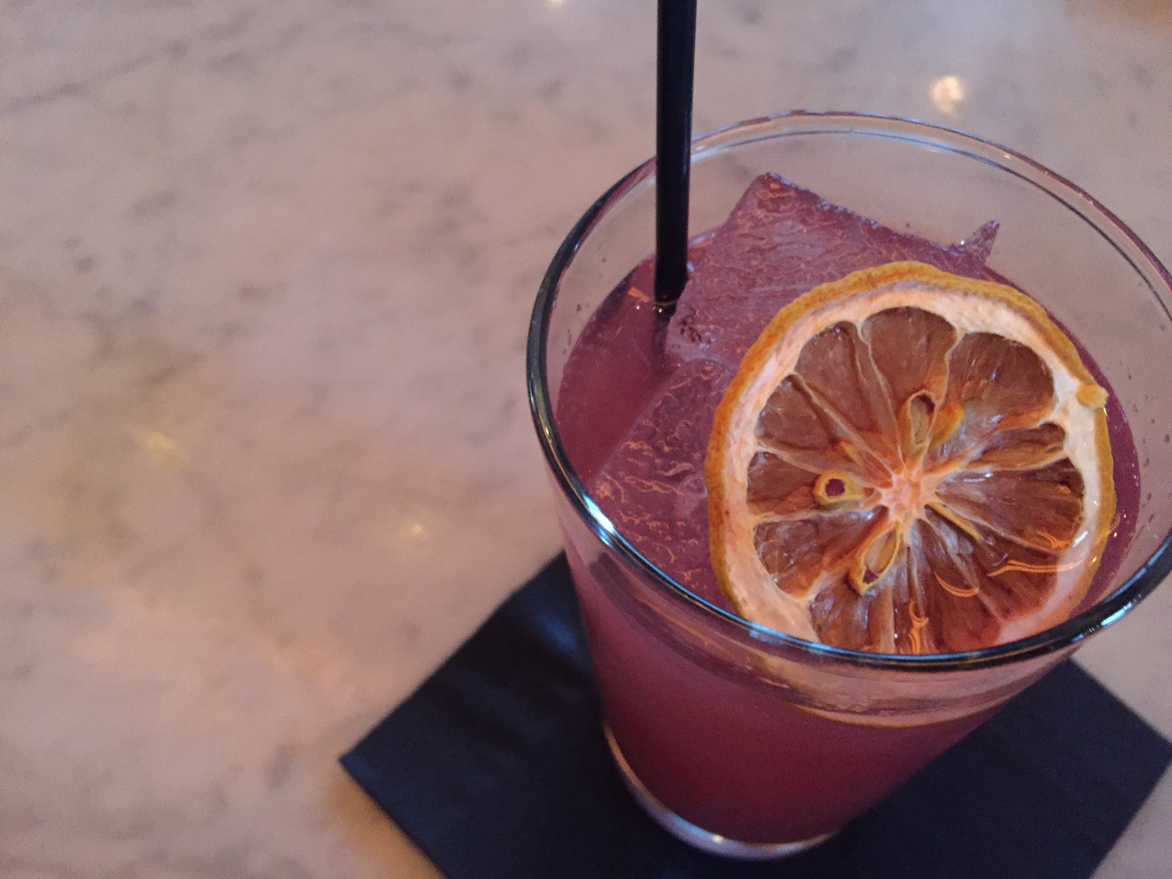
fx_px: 982
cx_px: 586
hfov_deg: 61.7
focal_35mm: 29
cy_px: 440
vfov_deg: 48.2
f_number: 2.2
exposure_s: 1/15
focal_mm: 4.15
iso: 640
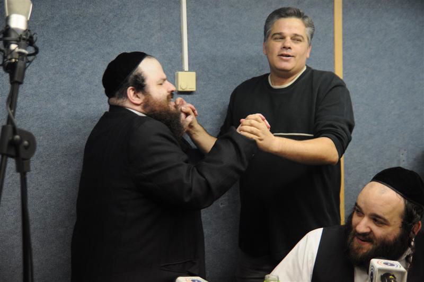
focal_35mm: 51
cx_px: 212
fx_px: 600
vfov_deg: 26.4
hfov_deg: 38.9
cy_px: 141
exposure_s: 1/125
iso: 800
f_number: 2.8
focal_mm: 34
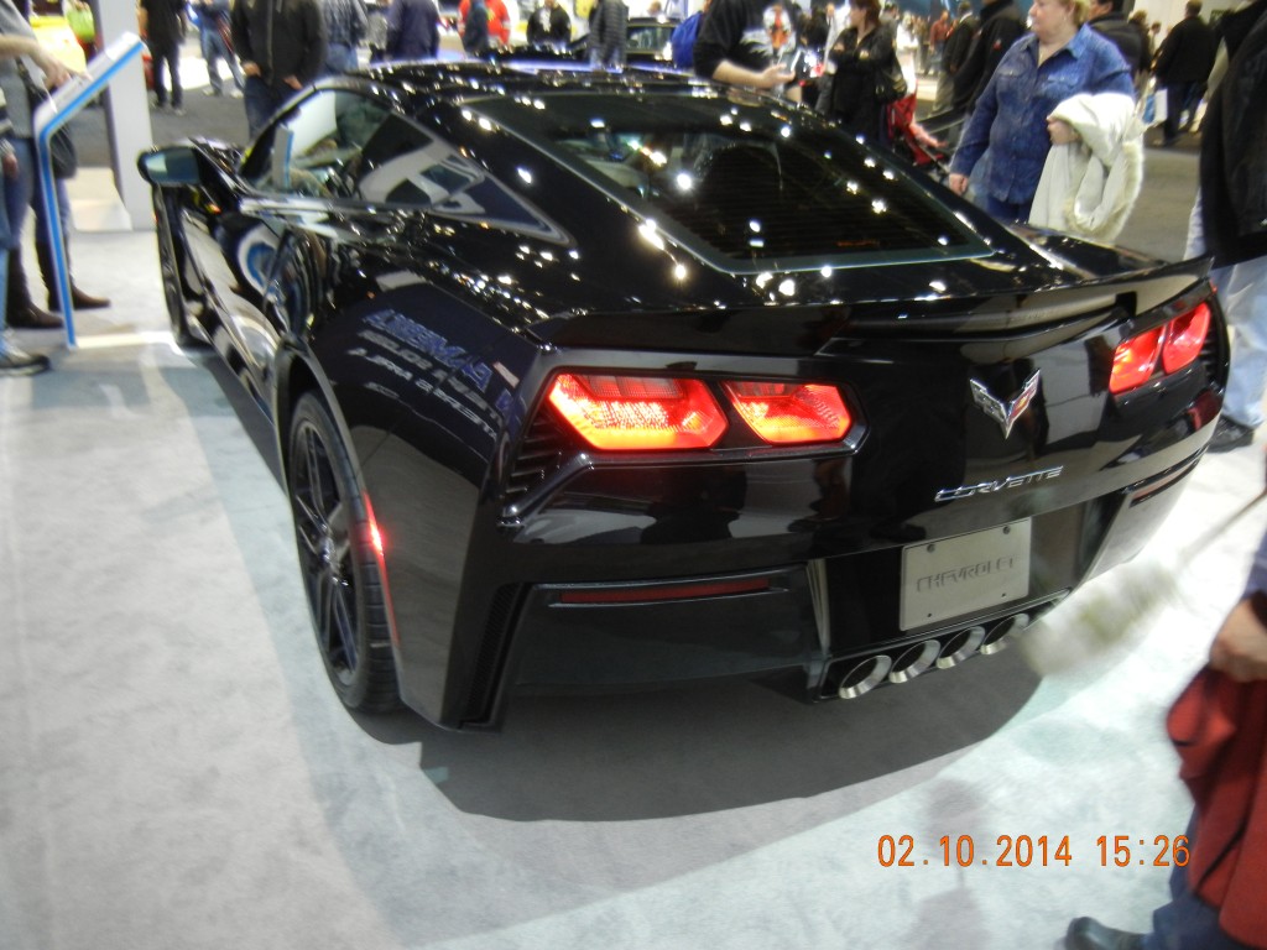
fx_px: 1098
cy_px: 475
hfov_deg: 60.0
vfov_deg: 46.8
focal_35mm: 30
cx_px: 634
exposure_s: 1/27
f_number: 3.5
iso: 400
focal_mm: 5.4
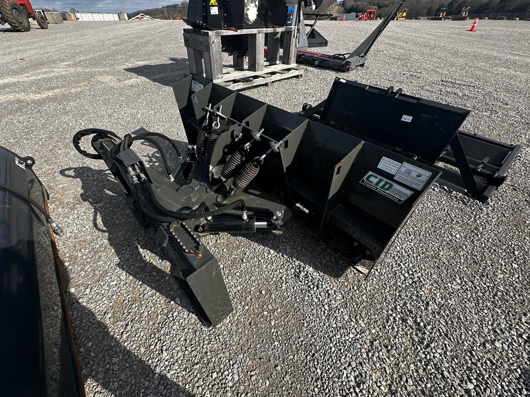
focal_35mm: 15
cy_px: 195
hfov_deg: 98.1
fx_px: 230
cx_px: 252
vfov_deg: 81.7
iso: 50
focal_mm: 2.22
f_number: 2.2
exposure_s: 1/963
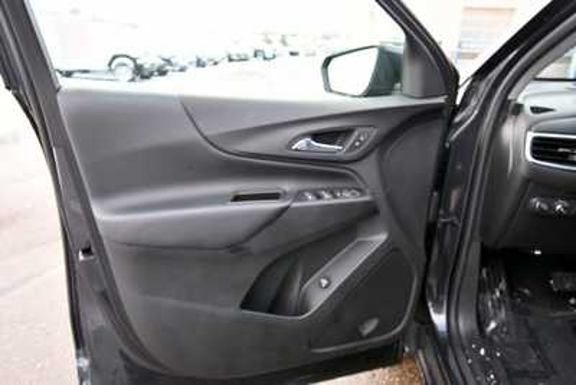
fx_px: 400
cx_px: 288
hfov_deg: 71.5
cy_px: 192
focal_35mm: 25
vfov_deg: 51.3
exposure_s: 1/160
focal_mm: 17
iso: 800
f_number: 5.3
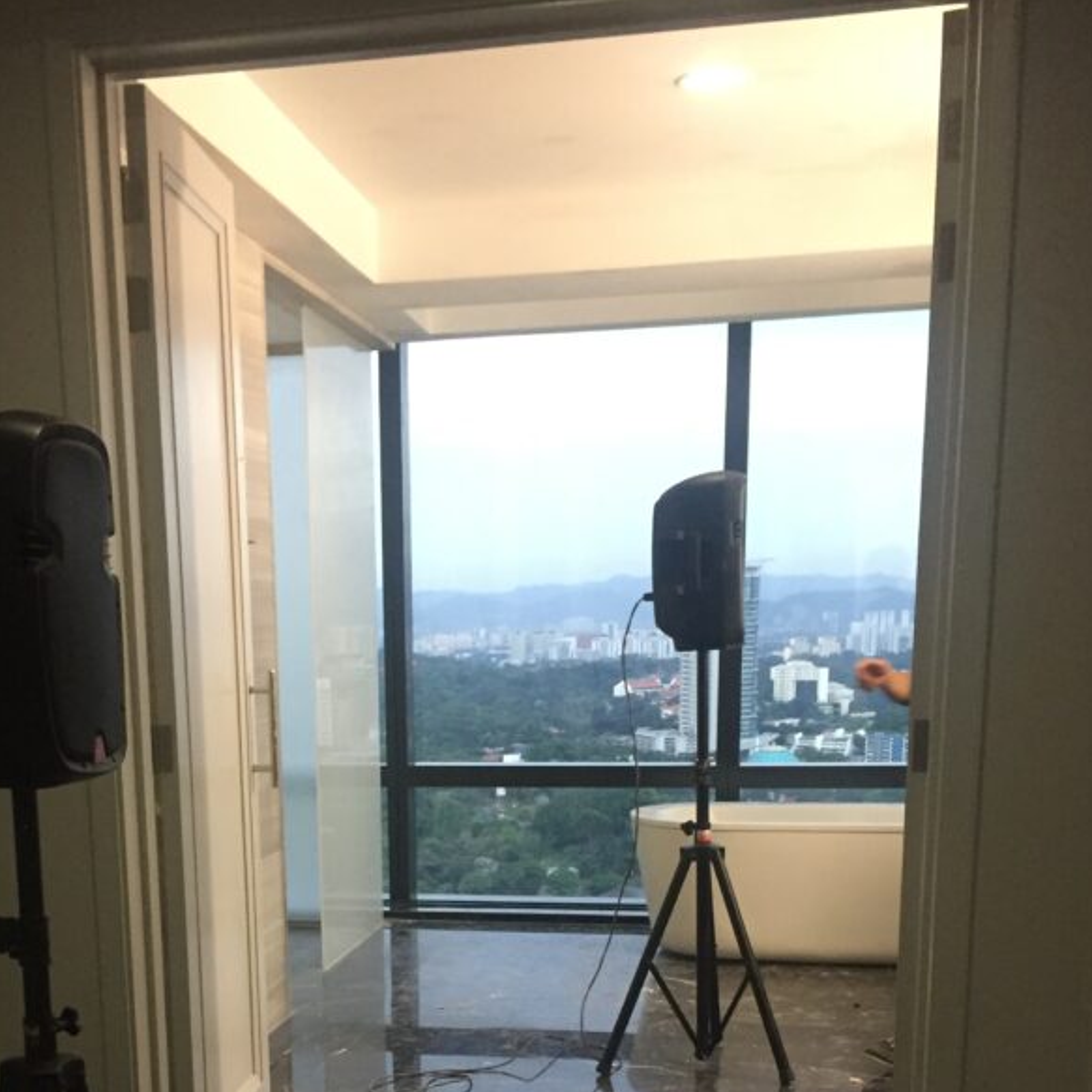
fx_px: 1606
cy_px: 957
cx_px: 414
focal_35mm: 45
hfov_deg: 37.3
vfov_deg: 35.6
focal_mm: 4.15
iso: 250
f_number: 2.2
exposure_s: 1/33
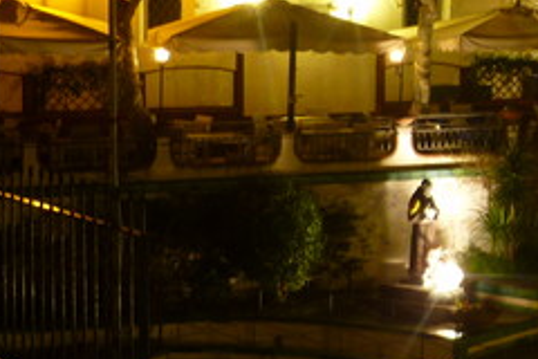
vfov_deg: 13.9
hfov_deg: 18.6
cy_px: 20
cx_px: 811
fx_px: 1449
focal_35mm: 97
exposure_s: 1
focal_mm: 5
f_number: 3.3
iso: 80
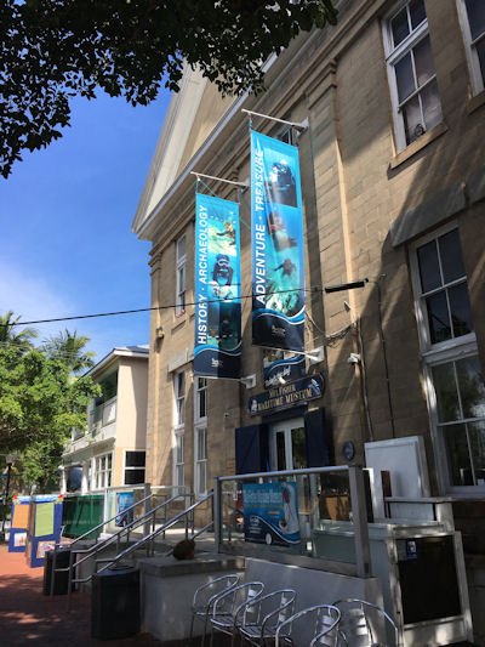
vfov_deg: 61.6
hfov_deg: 48.2
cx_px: 242
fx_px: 542
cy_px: 324
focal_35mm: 29
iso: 25
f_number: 2.2
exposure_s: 1/1183
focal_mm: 4.15
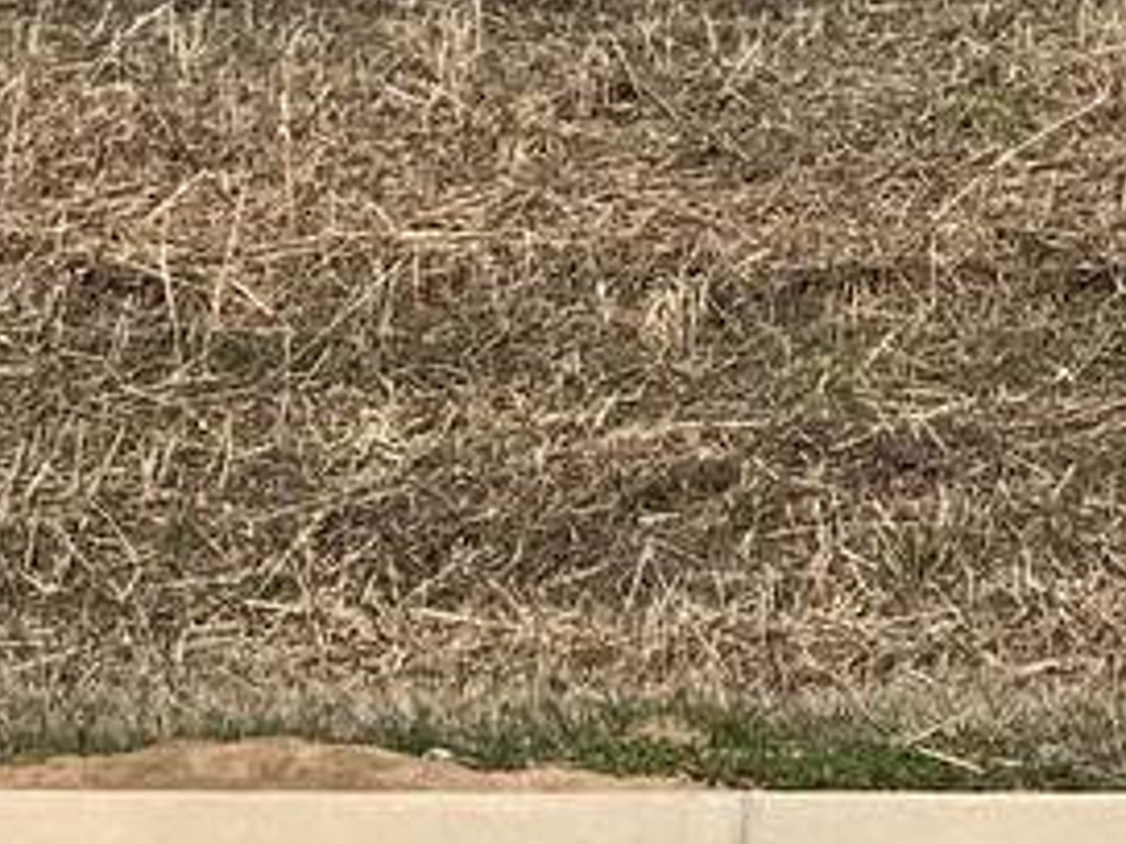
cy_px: -571
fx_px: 7969
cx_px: 145
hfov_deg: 8.1
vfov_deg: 6.0
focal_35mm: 245
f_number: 2.4
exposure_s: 1/1712
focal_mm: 6
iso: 16
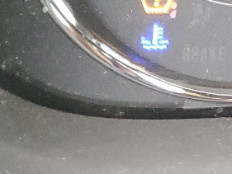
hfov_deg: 11.4
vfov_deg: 8.9
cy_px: -269
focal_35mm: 148
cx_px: 534
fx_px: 992
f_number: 1.5
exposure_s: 1/60.2
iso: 388
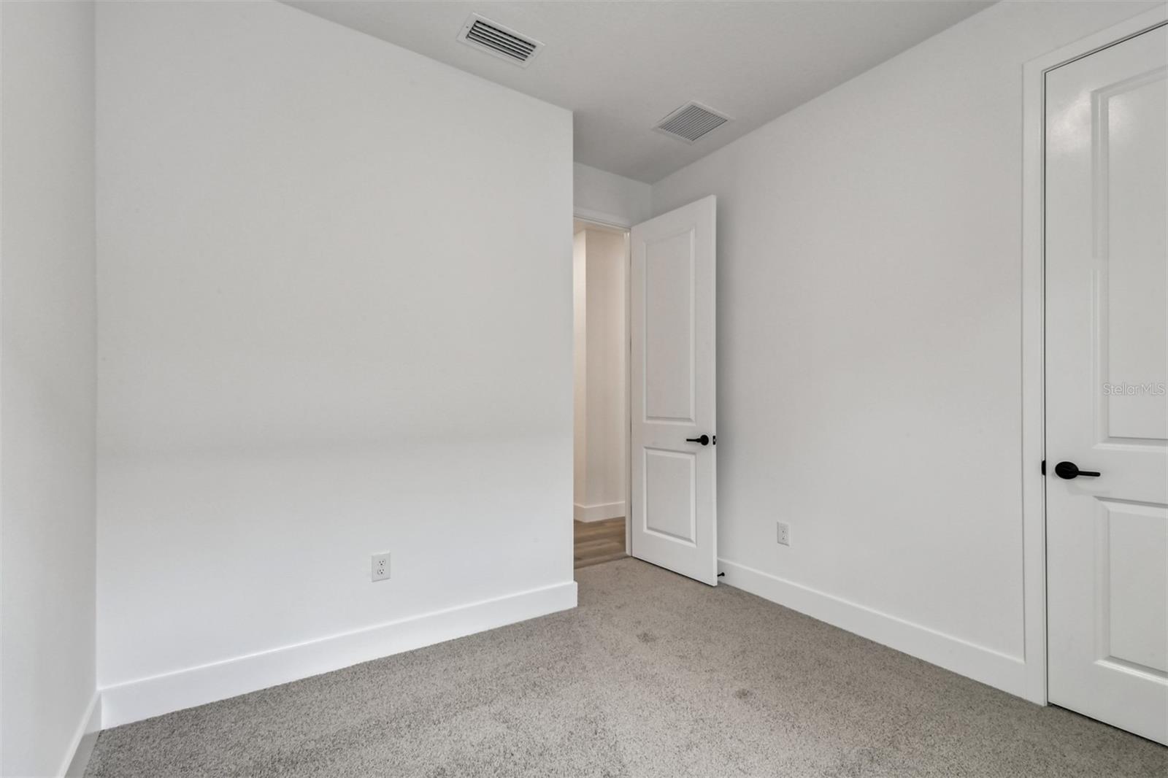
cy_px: 389
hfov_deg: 100.4
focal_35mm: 15
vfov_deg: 77.3
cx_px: 584
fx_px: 487
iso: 100
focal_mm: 10
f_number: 22
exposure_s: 1/2
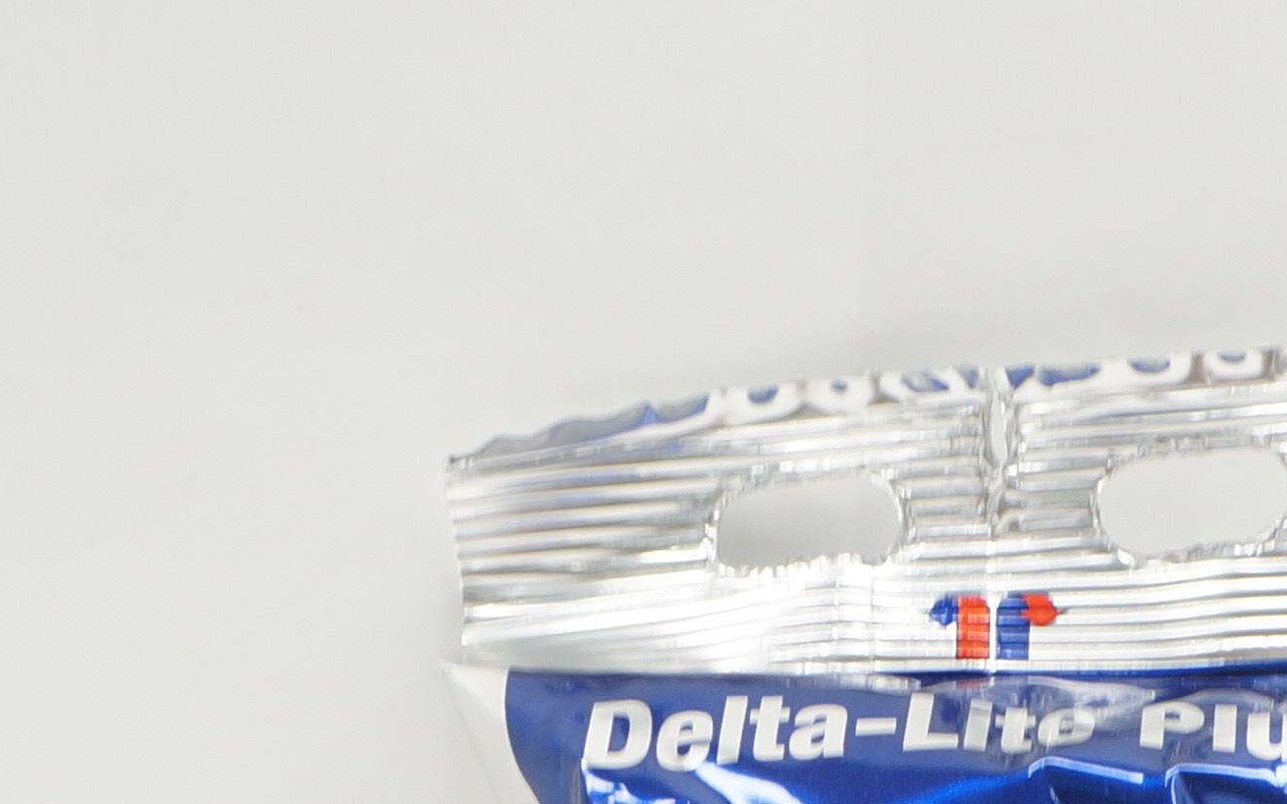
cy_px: 1415
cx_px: 1010
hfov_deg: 20.0
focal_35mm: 103
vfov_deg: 11.8
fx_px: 3612
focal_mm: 18
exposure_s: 1/20
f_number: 7.1
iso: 200
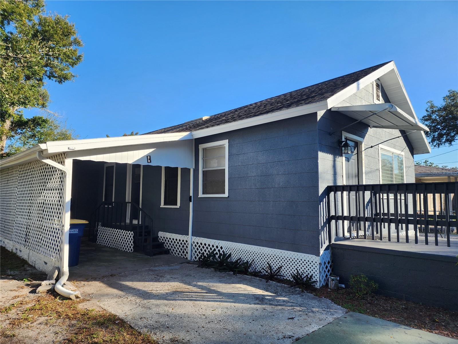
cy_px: 172
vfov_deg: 58.9
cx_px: 229
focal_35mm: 23
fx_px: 304
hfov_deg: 73.9
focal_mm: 6.4
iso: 12
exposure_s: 1/528
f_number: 1.8
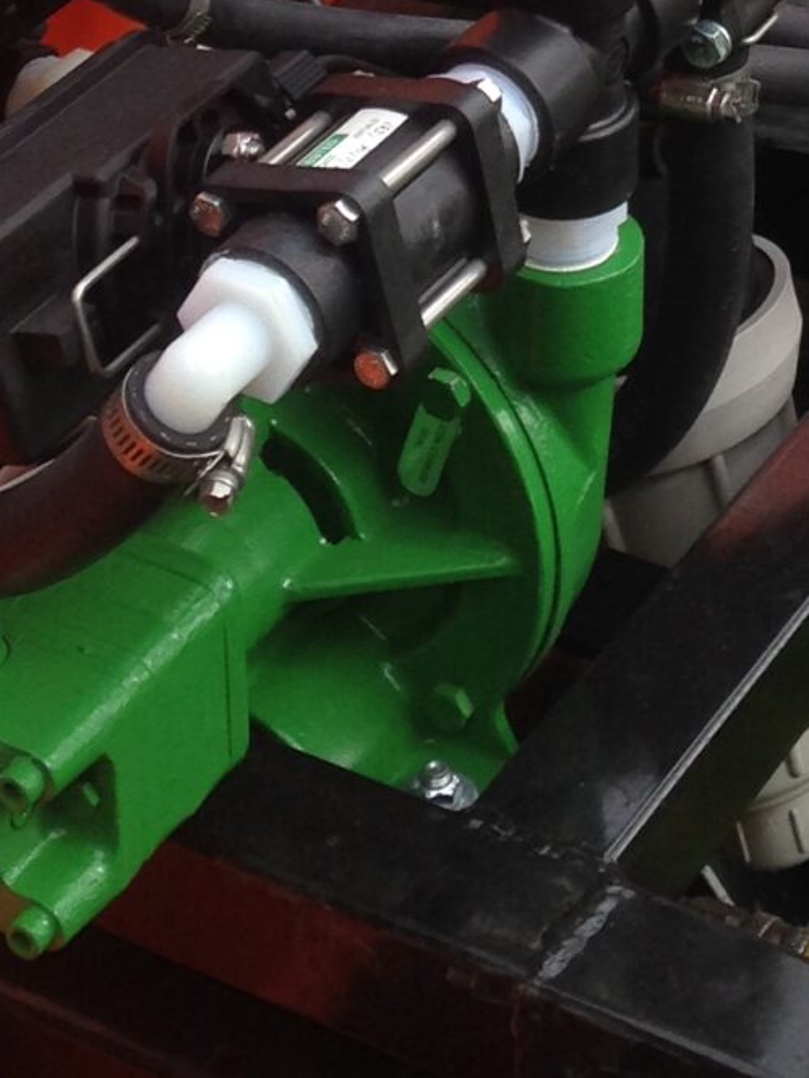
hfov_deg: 11.6
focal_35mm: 127
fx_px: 3956
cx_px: 661
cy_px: -318
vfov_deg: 14.8
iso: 50
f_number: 2.4
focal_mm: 4.12
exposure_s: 1/475
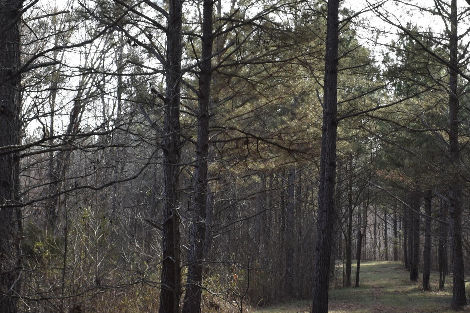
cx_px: 345
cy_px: 228
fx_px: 1123
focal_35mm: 86
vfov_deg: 15.8
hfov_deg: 23.4
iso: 100
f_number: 8
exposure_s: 1/80
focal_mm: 24
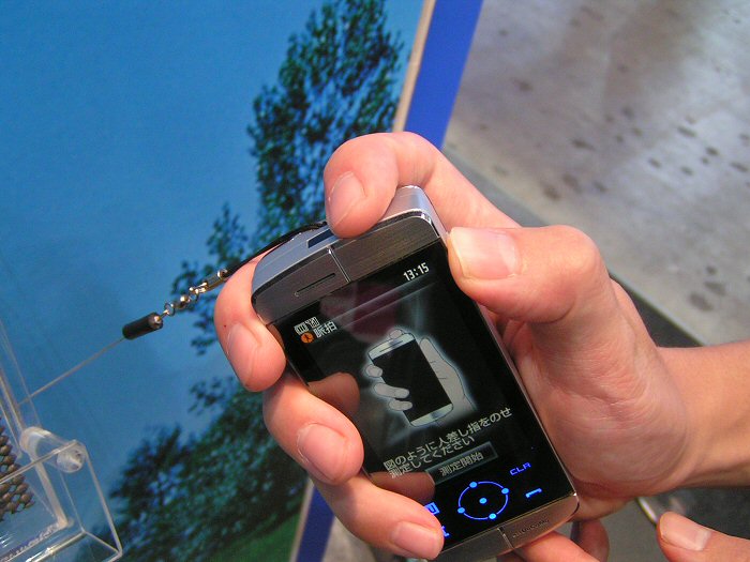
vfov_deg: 37.7
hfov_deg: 49.0
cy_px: 281
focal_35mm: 38
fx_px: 823
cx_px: 375
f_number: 2.8
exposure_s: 1/40
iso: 160
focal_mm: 5.8
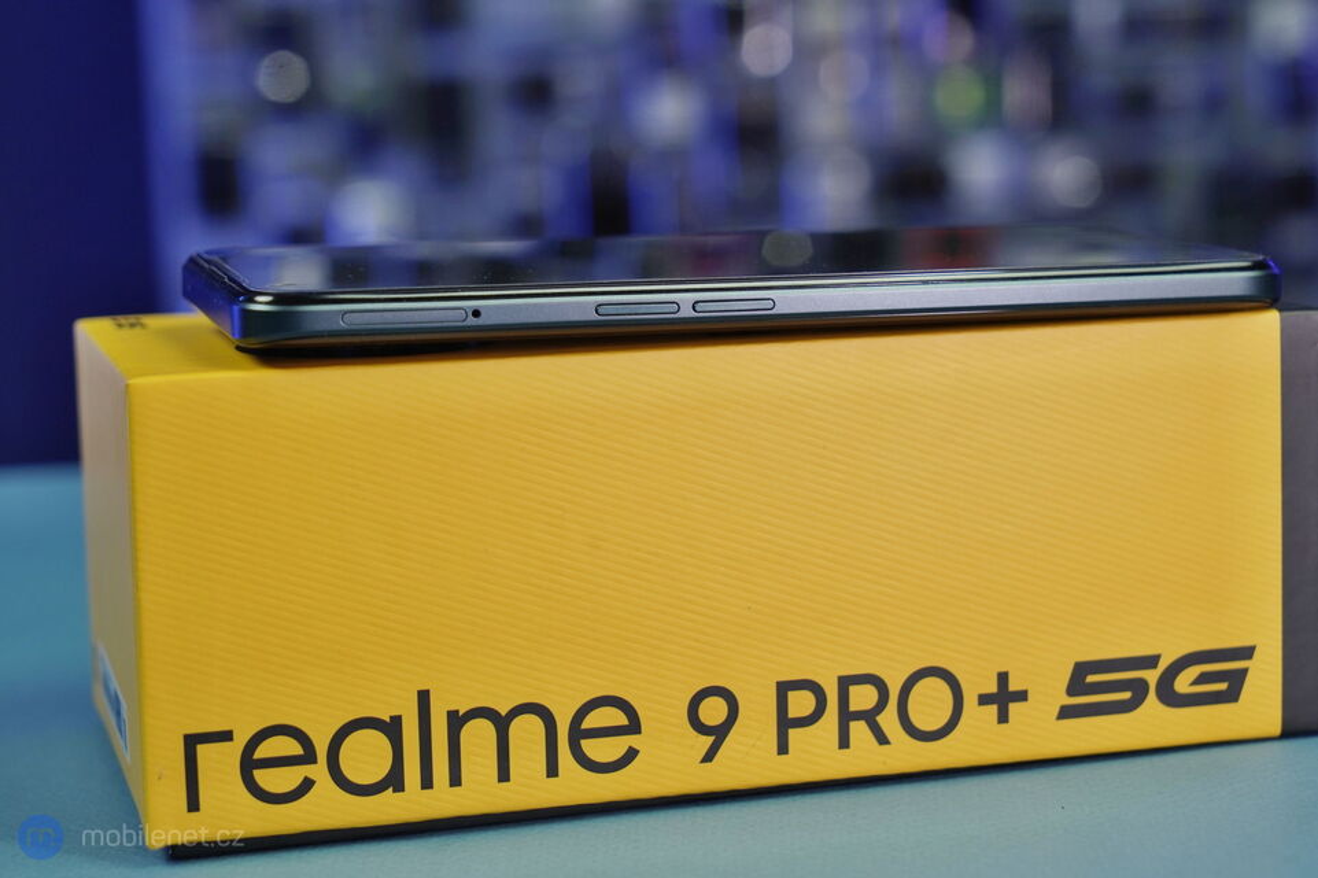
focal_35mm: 70
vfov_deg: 19.4
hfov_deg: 28.9
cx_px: 659
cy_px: 439
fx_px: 2562
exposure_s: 1/125
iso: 800
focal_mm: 70
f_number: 7.1
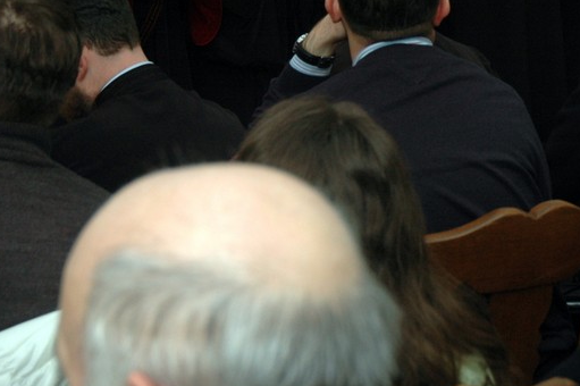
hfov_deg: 16.5
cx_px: 504
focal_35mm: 123
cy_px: 49
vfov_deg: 11.1
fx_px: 1983
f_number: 4.2
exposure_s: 1/60
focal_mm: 35
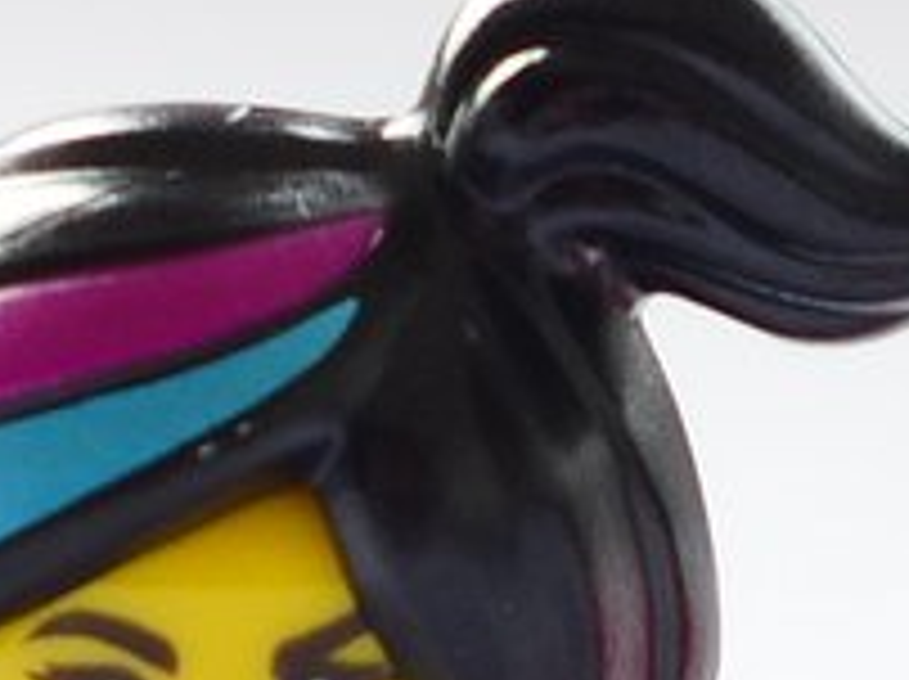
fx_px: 13219
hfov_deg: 3.9
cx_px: 1152
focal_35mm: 504
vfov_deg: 2.9
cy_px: 1310
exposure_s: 1/25
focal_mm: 13.7
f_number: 3.5
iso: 100
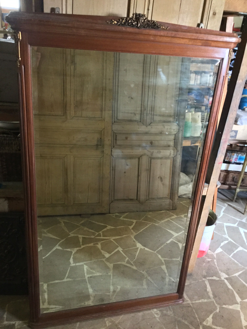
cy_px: 164
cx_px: 124
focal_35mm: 31
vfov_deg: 58.4
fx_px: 295
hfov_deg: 45.4
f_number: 2.4
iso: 250
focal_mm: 3.3
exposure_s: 1/17
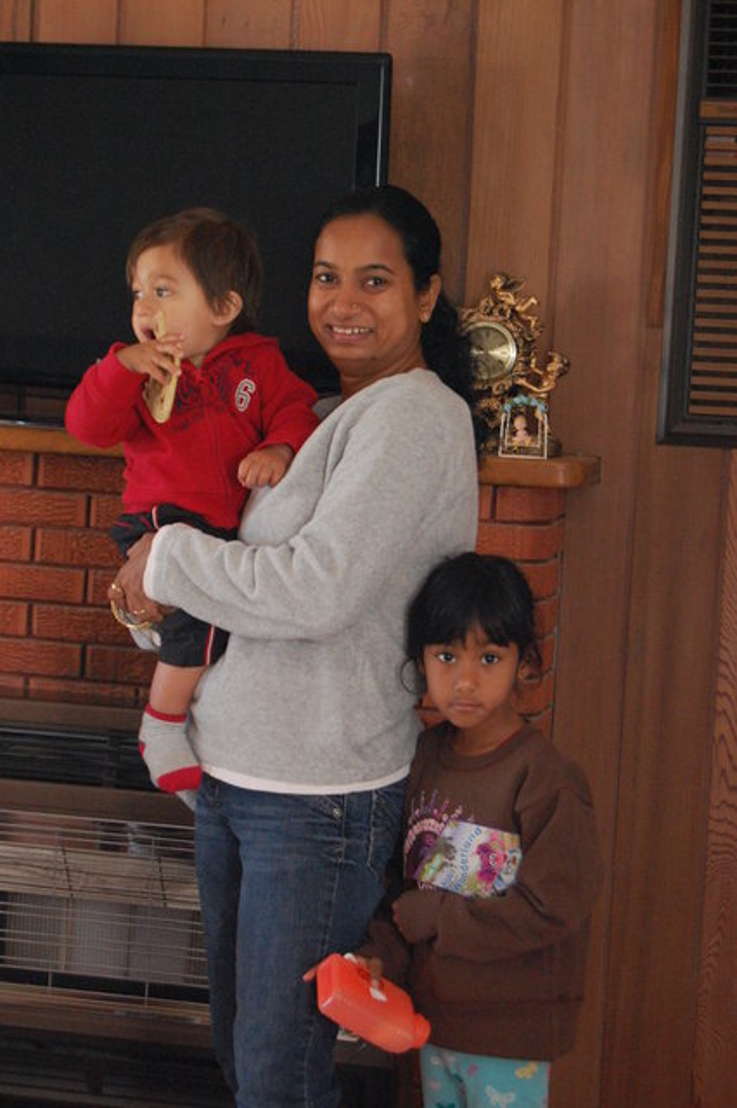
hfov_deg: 16.5
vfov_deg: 24.6
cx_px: 368
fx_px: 2536
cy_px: 554
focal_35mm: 82
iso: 1600
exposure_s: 1/60
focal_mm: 55
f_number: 5.6
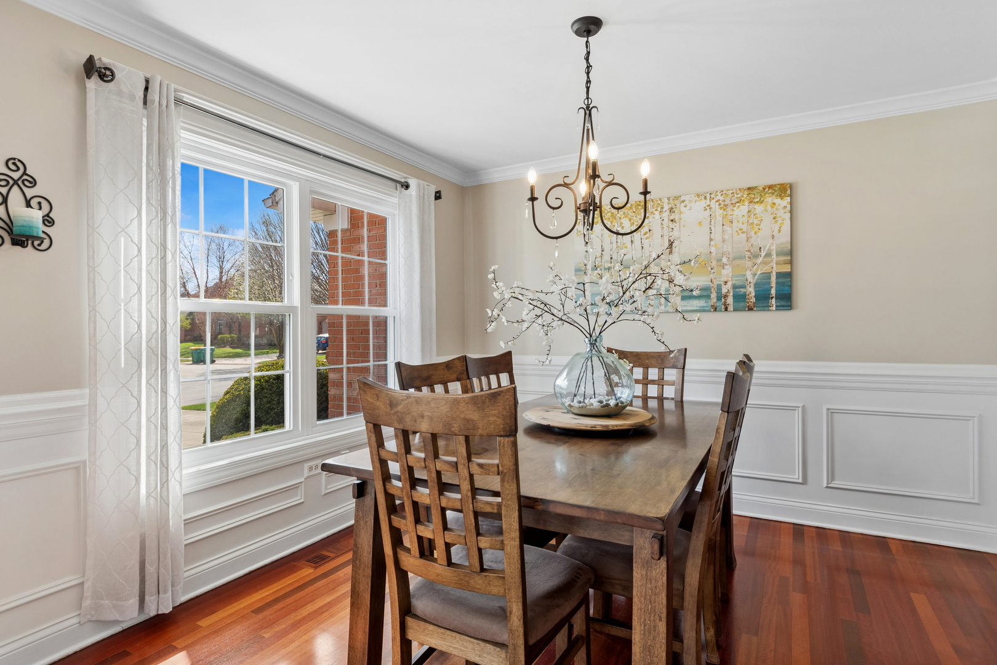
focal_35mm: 18
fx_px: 498
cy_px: 332
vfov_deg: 67.4
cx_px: 498
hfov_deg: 90.0
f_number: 8
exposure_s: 1/40
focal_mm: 12
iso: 320
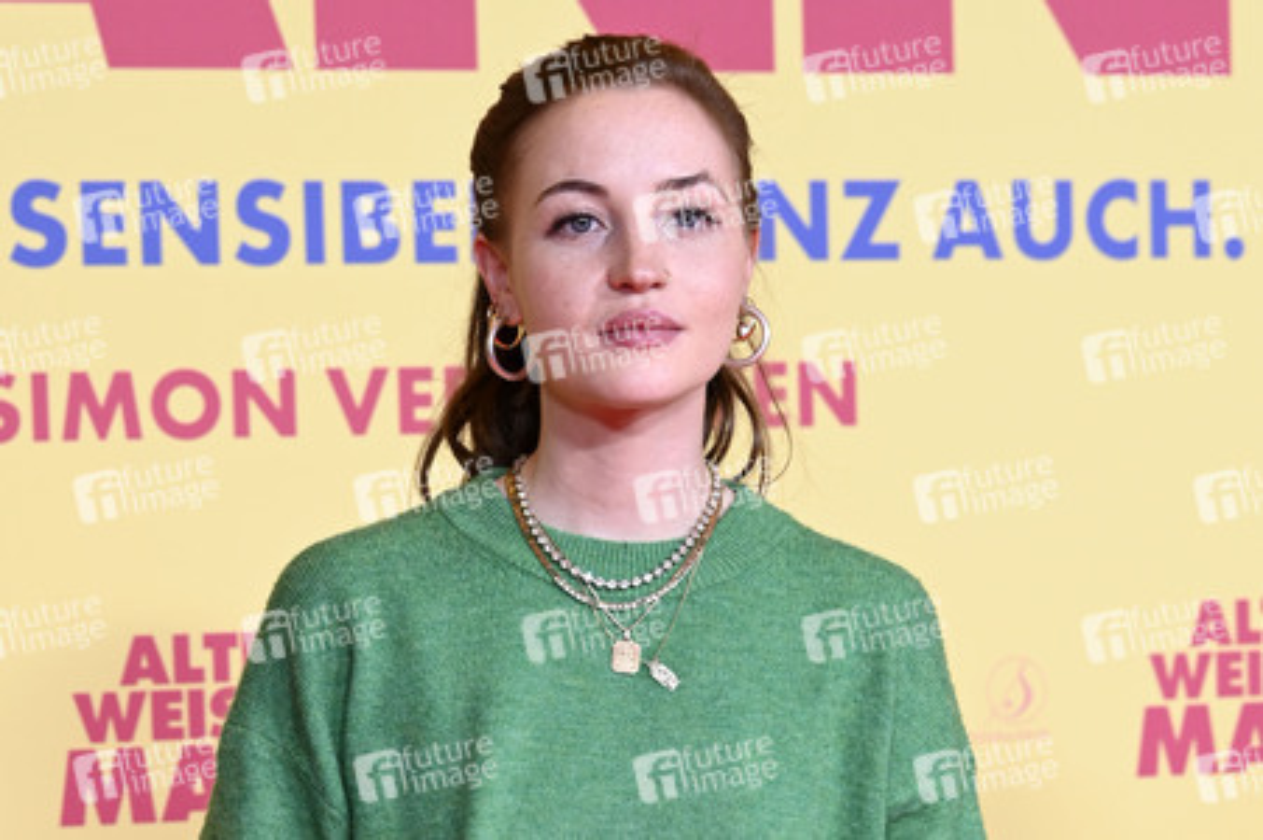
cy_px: 420
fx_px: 2629
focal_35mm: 75
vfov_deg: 18.2
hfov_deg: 27.0
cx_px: 632
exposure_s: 1/160
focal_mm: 75
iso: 500
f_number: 5.6
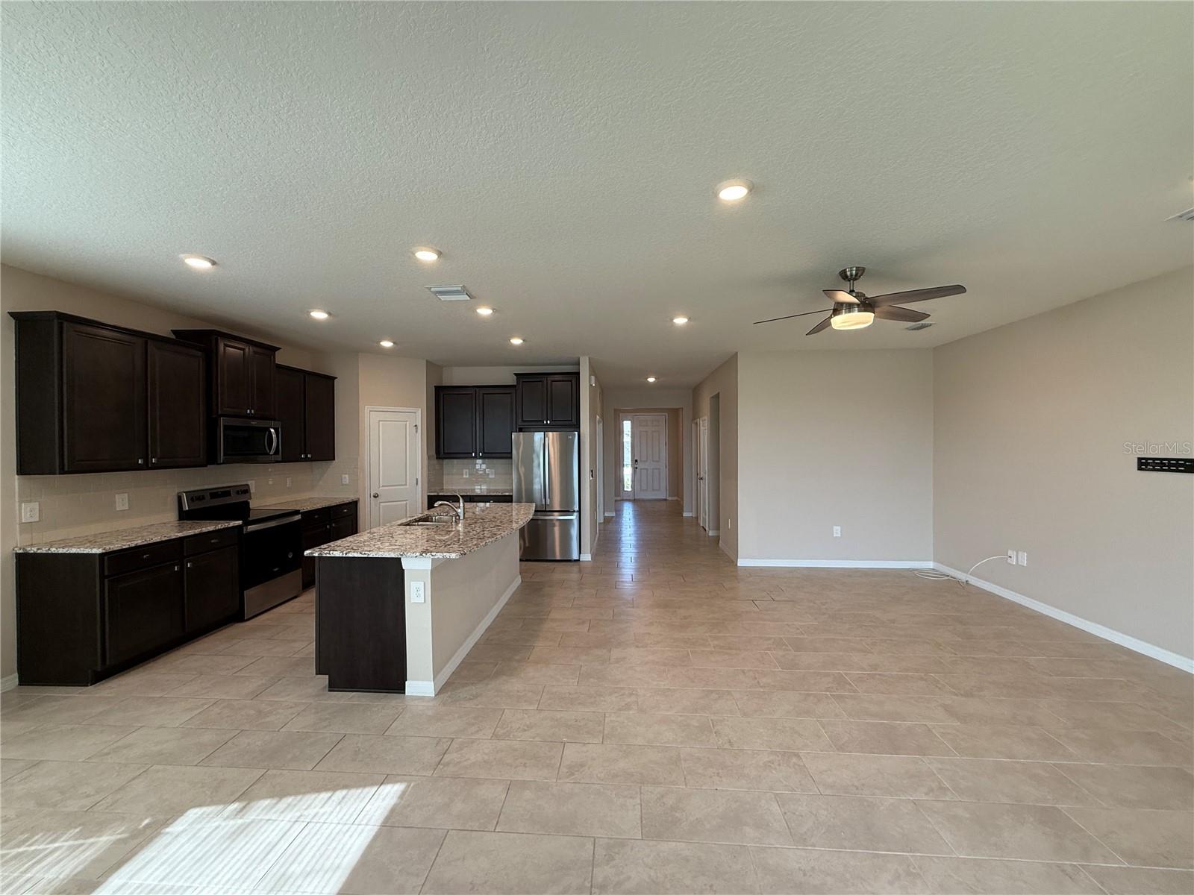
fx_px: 483
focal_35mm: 14
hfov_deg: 102.1
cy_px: 448
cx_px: 597
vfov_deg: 85.7
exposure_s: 1/120
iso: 125
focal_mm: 2.22
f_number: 2.2
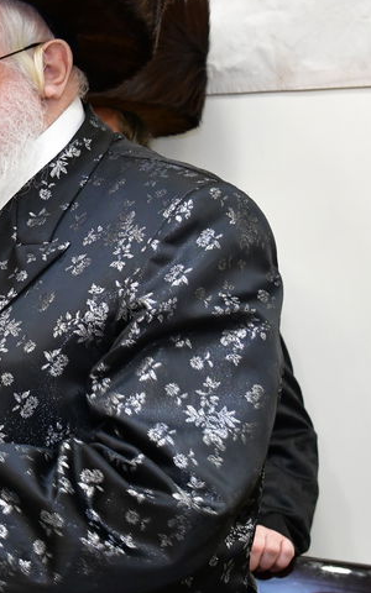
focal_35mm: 101
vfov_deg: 20.5
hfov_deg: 12.3
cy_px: 164
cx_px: -194
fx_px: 1634
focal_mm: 34
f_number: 5.6
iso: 3200
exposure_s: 1/100
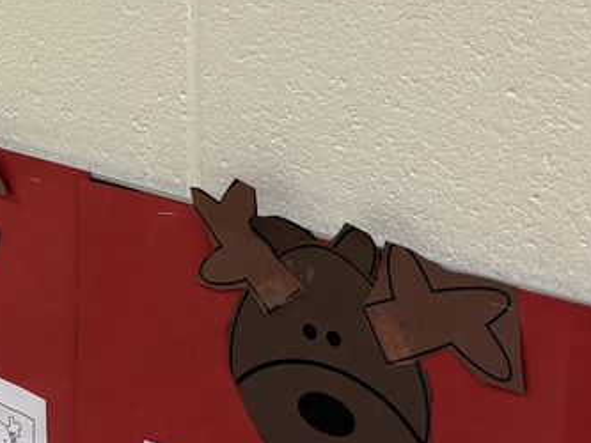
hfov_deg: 22.4
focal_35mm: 80
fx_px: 1366
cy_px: -51
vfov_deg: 17.8
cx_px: -126
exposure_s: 1/60
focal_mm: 5.96
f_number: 1.6
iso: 100
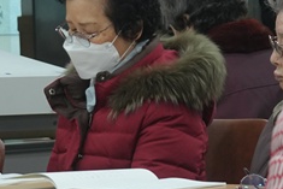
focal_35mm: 288
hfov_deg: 7.1
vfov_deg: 4.8
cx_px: 190
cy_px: 84
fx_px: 2265
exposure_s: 1/60
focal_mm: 44
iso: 500
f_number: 5
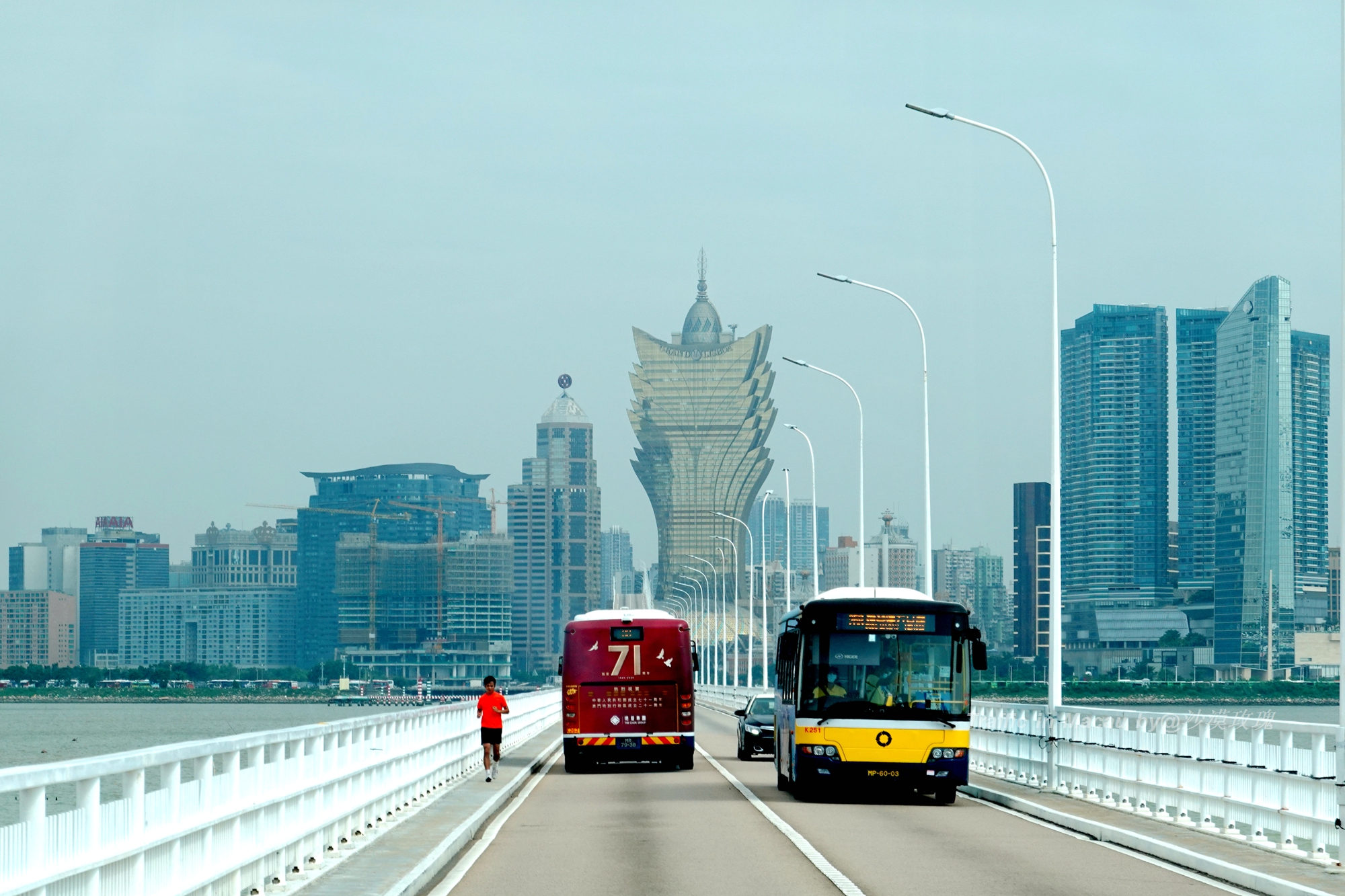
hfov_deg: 17.5
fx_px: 4371
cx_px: 672
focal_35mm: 117
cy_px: 448
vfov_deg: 11.7
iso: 125
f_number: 5.6
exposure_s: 1/800
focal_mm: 42.74
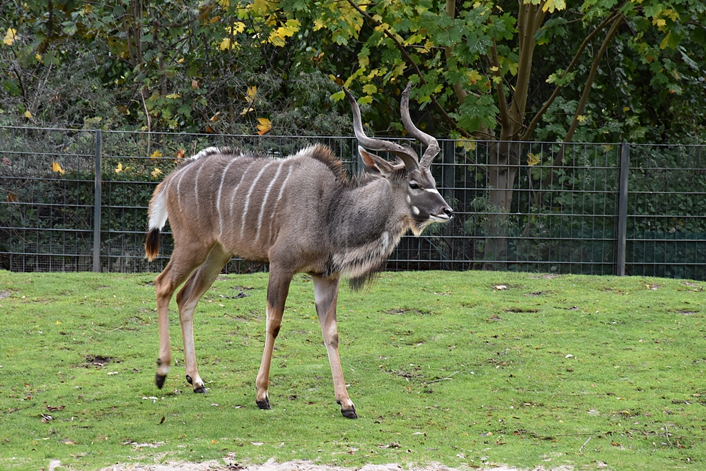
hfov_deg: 11.8
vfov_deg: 7.9
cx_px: 353
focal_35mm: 174
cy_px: 236
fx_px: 3413
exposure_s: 1/125
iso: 800
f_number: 9
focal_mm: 116
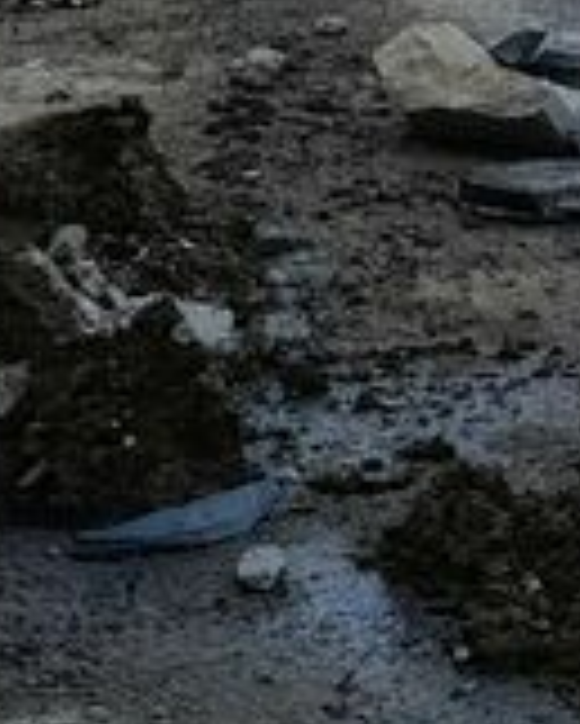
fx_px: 3837
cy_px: 144
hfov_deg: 8.2
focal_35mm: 179
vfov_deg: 10.7
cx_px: 1156
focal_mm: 6.14
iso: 50
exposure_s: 1/264
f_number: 1.6
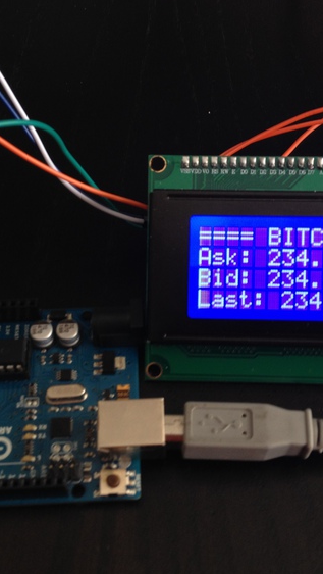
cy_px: 293
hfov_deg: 23.1
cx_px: 161
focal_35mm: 52
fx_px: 791
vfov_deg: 39.9
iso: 50
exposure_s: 1/24
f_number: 2.4
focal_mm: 4.28
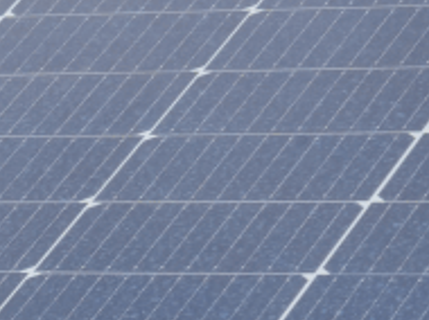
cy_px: 608
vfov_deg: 4.2
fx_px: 4295
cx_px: -501
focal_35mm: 347
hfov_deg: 5.6
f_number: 20
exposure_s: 1/400
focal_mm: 51
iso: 1000
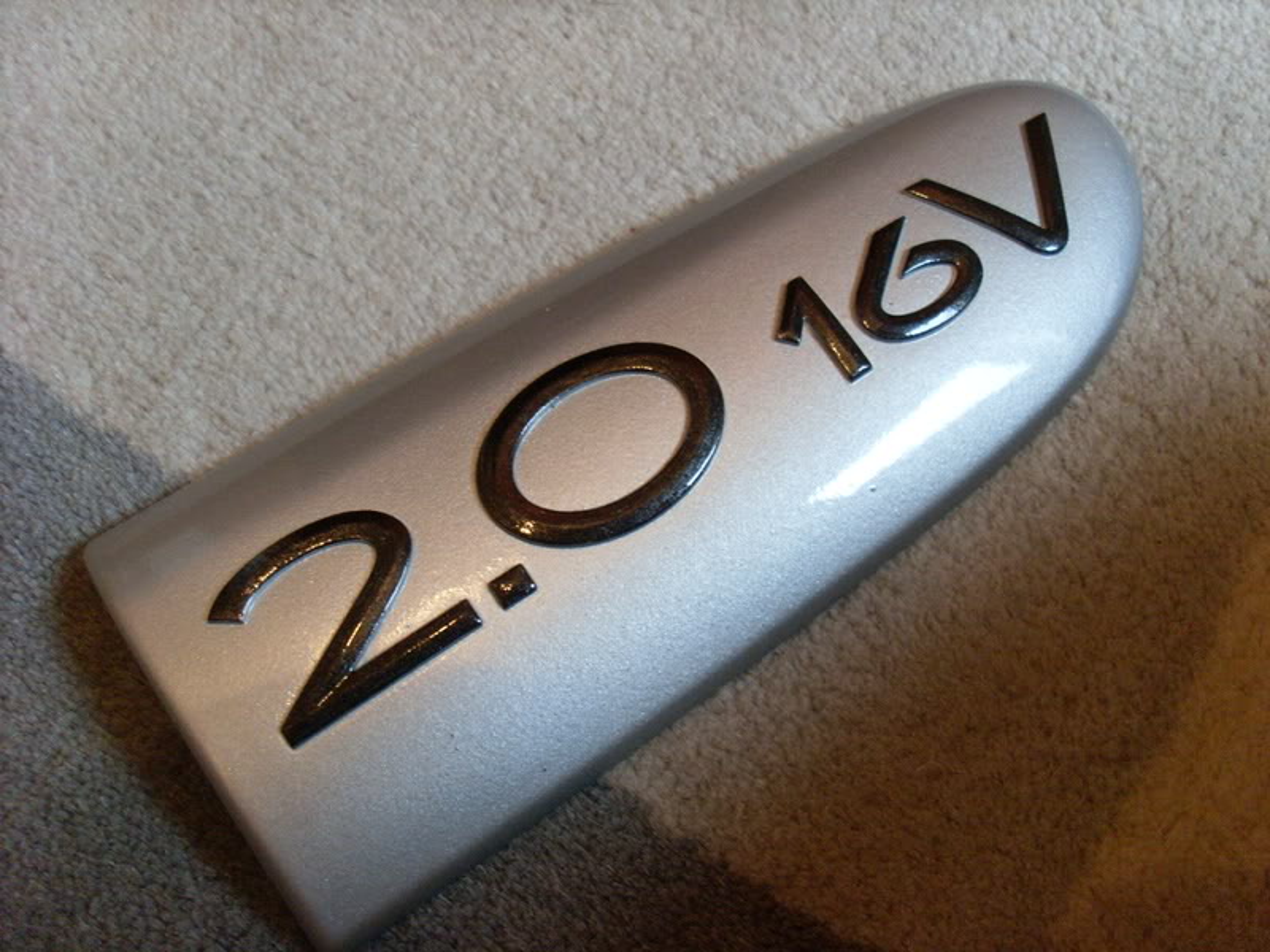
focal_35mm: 38
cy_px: 476
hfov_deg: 49.0
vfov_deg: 37.7
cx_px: 635
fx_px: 1394
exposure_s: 1/20
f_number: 3
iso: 200
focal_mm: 6.3
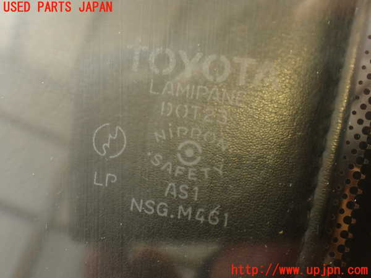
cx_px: 186
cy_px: 139
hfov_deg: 51.4
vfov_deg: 39.7
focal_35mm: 36
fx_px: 386
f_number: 2.5
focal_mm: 6.37
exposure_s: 1/40
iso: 200
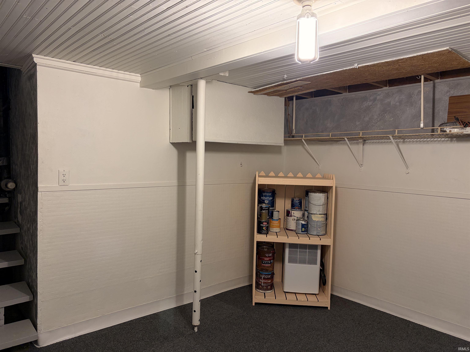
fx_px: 353
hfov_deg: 67.3
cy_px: 176
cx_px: 235
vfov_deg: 53.1
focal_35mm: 26
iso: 125
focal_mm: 5.96
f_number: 1.6
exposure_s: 1/131
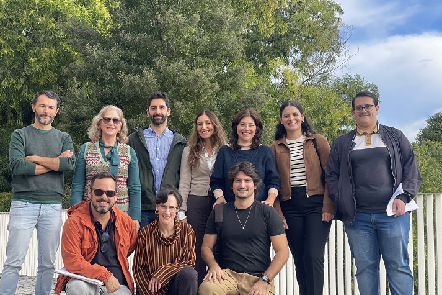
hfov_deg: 28.8
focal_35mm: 70
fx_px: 859
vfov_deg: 19.4
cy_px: 170
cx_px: 217
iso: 32
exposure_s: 1/349
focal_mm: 7.5
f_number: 2.2
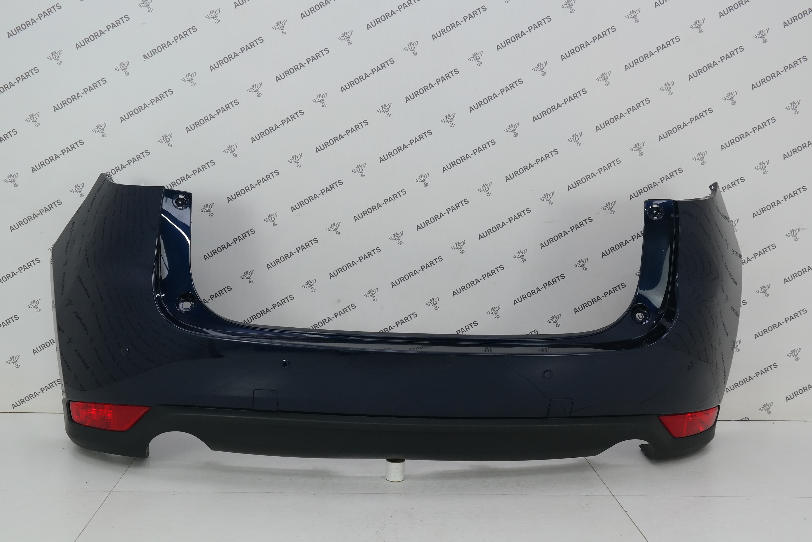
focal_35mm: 36
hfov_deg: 53.1
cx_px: 382
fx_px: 812
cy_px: 313
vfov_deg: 36.8
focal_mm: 19
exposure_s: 1/40
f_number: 6.3
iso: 200
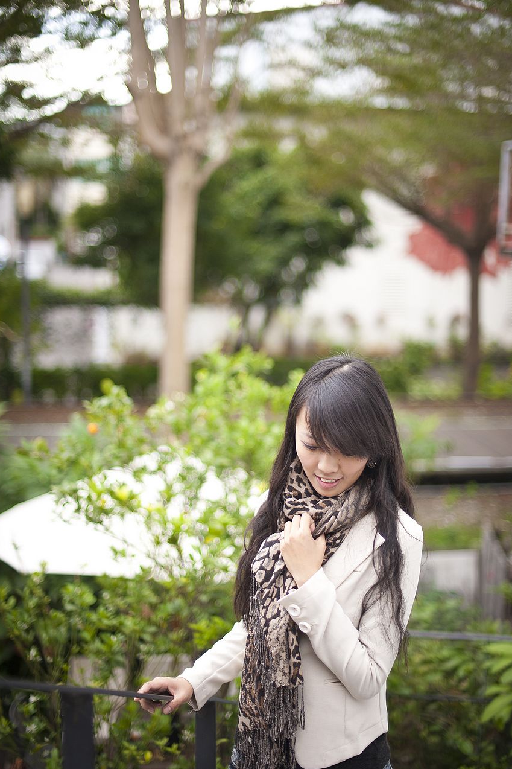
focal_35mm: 51
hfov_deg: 26.5
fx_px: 1088
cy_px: 383
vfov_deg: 38.9
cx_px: 255
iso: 320
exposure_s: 1/1250
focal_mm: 50
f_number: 1.4
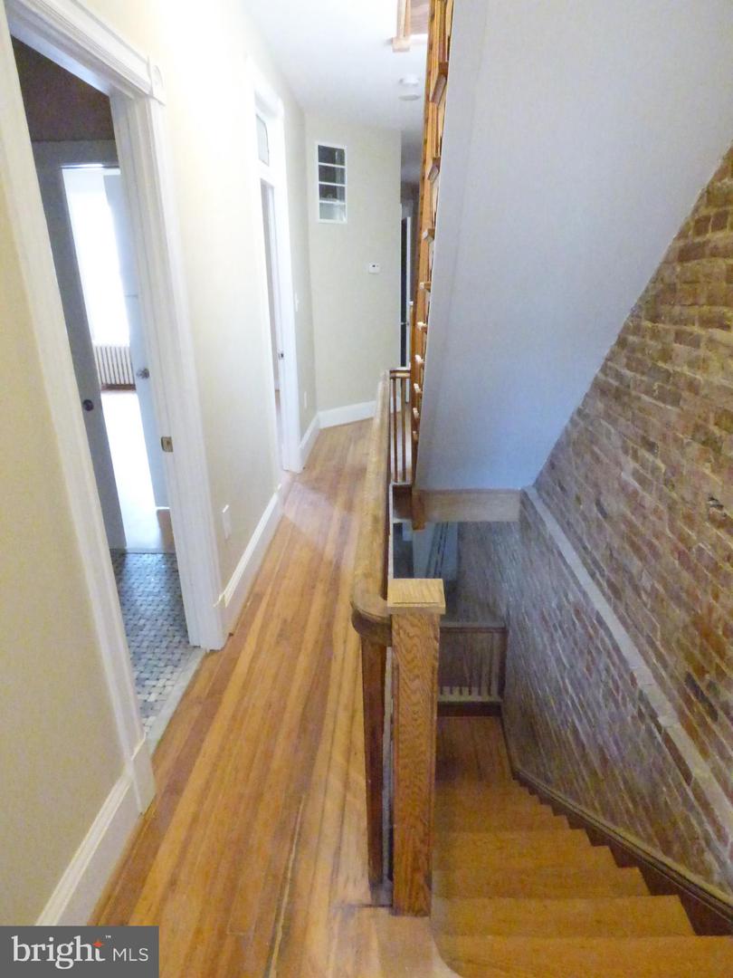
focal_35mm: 20
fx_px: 565
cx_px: 366
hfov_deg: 66.0
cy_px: 489
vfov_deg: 81.7
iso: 3200
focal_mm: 3.58
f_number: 6.3
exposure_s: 1/60
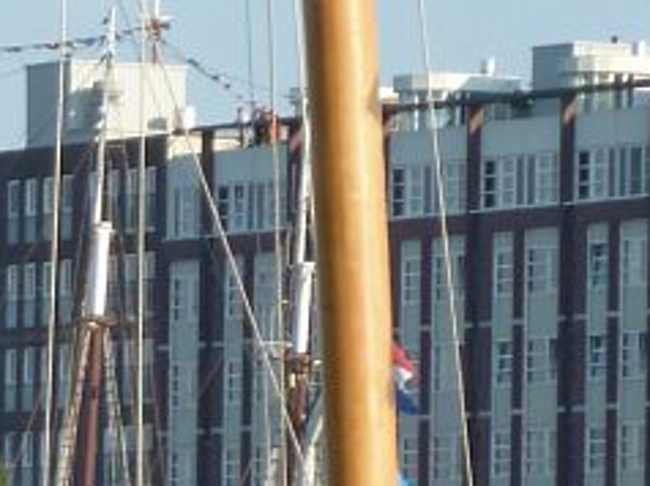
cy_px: 891
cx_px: -470
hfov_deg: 3.4
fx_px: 11049
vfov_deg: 2.5
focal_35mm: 589
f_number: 4.5
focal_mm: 22.5
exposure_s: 1/250
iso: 80
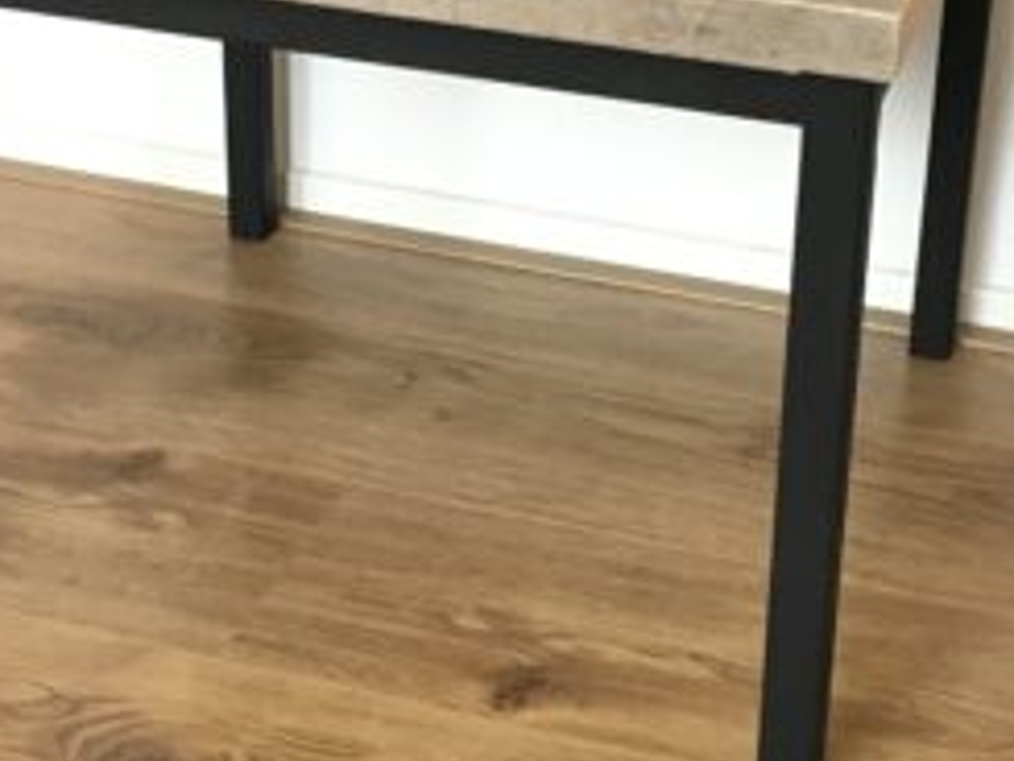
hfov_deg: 27.3
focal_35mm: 71
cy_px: 199
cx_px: 600
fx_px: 2081
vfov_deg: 20.6
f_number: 2.2
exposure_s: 1/33
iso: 250
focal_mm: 4.15
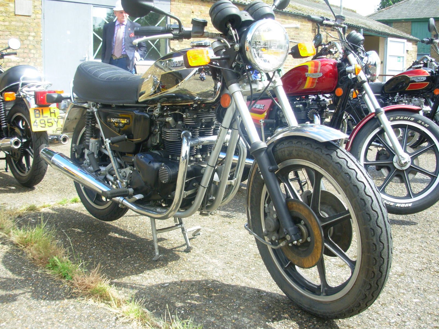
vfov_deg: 37.7
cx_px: 220
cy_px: 164
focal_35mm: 38
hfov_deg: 49.0
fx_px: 482
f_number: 2.9
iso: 50
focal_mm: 6.3
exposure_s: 1/256
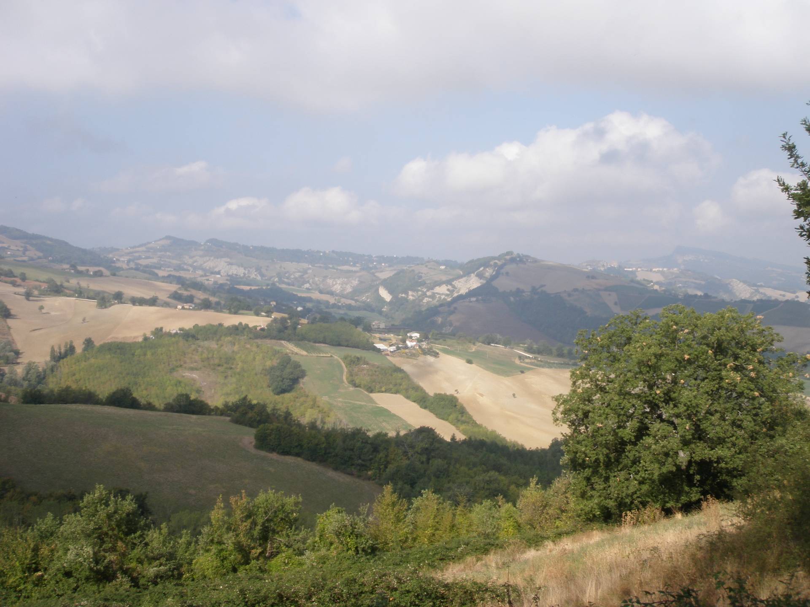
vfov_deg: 37.7
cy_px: 304
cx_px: 405
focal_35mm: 38
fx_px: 889
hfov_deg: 49.0
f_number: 6.6
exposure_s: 1/160
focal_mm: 6.7
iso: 50
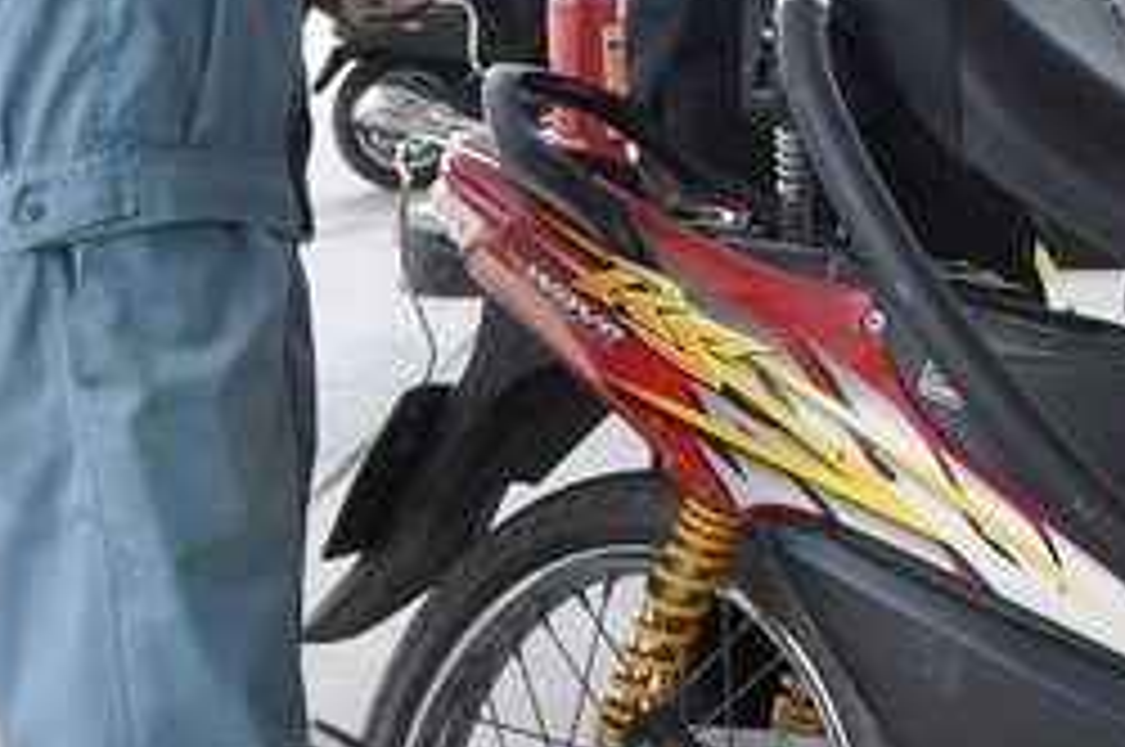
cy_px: -425
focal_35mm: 82
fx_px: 2547
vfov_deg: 15.2
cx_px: 1112
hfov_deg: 23.9
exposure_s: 1/80
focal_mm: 17
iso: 250
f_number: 9
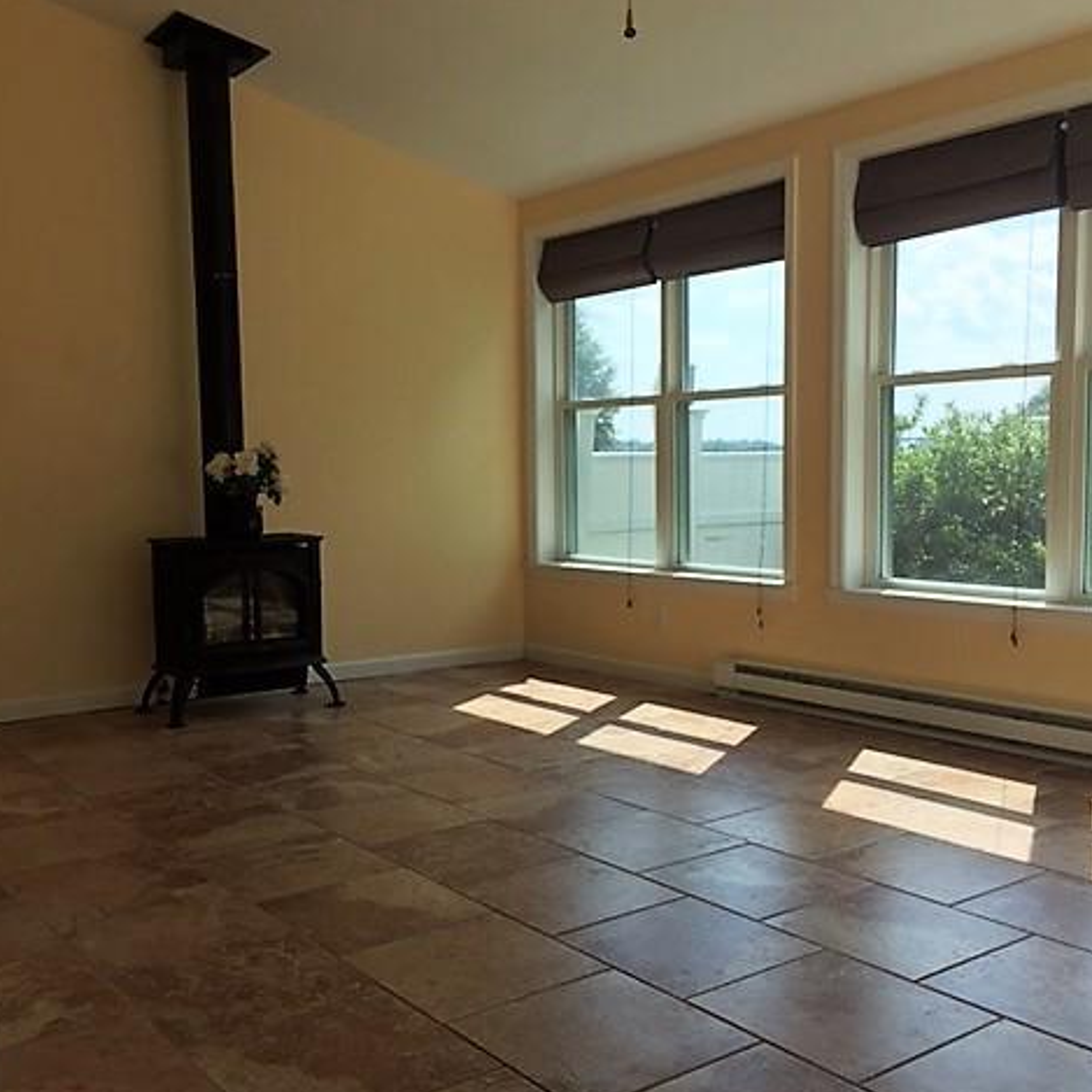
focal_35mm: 35
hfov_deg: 47.2
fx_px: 1249
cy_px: 587
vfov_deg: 47.2
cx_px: 543
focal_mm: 4.15
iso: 32
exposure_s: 1/460
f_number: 2.2
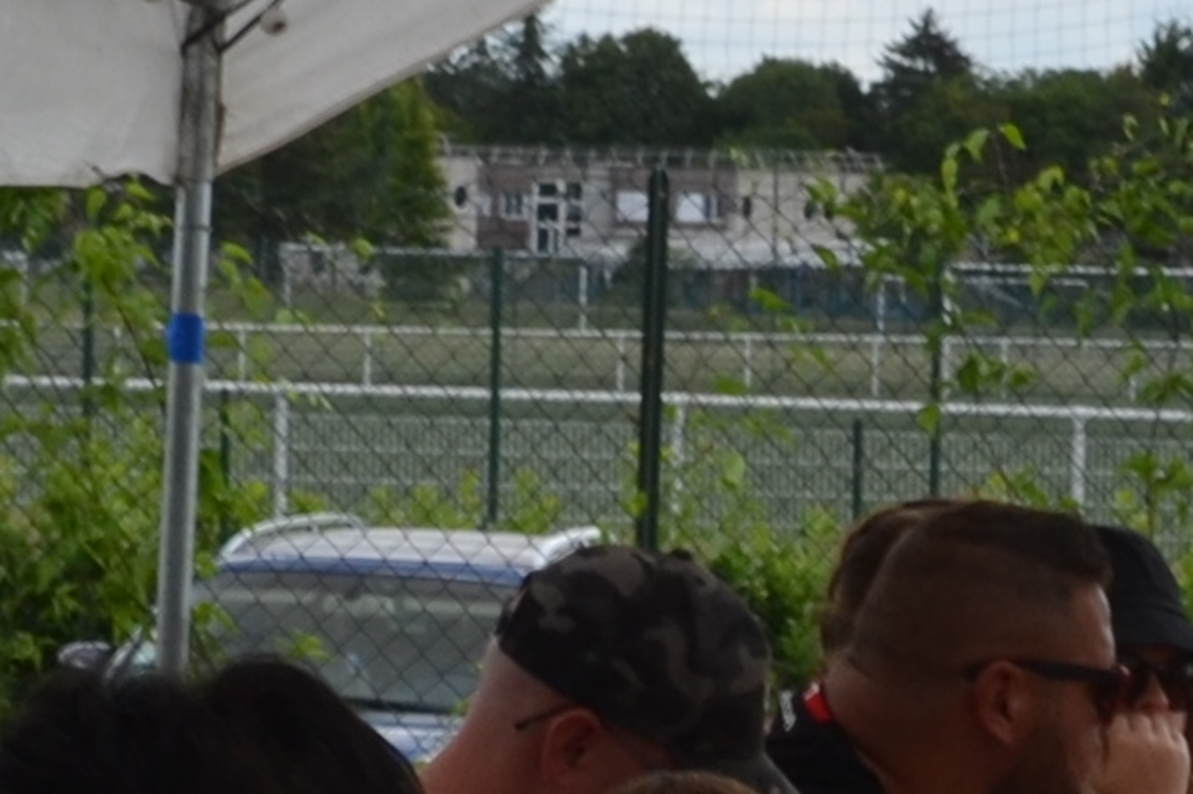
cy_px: 1049
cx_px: 1073
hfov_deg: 8.2
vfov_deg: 5.5
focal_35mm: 250
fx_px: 8280
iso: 100
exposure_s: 1/200
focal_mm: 24
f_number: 7.1
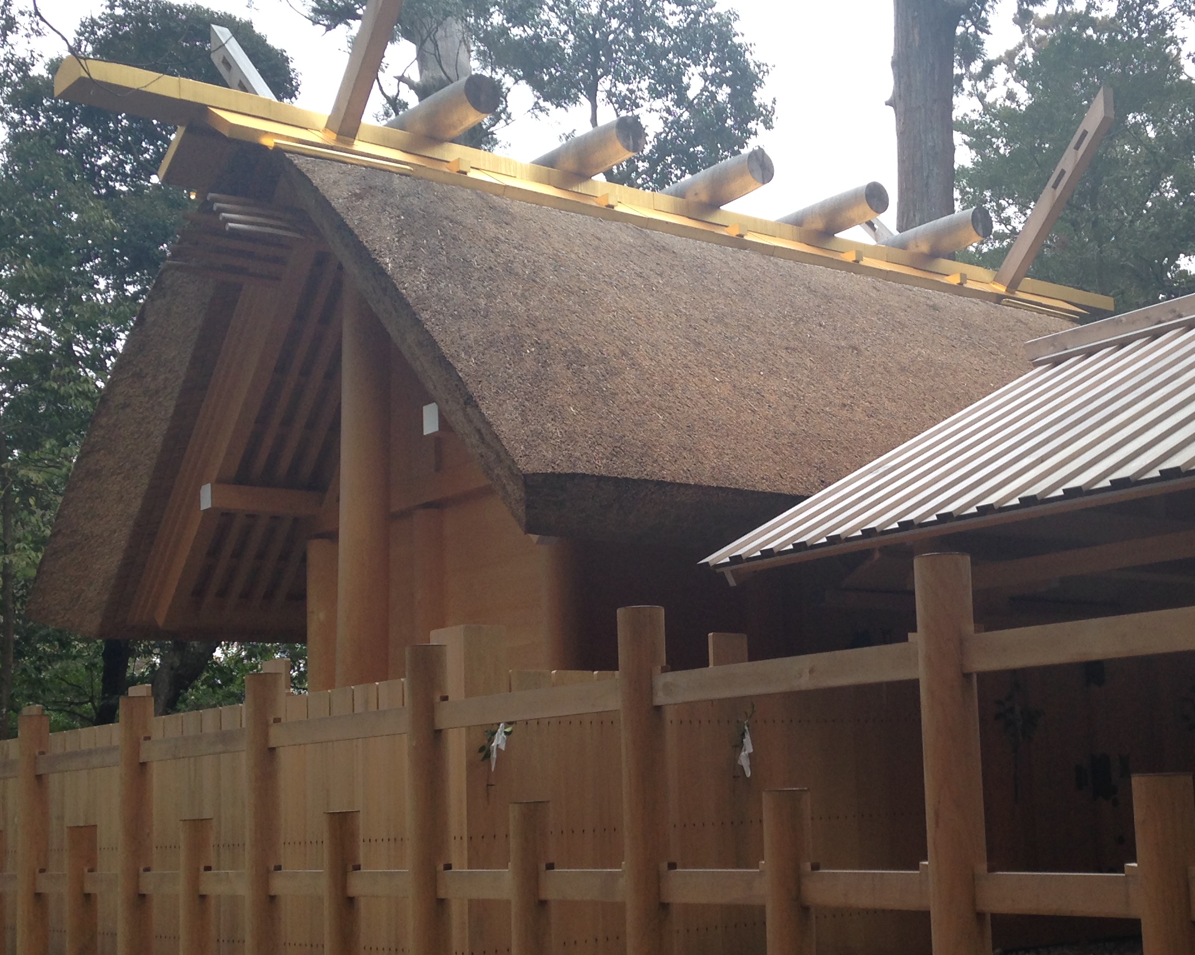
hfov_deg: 33.8
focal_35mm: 55
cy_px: 614
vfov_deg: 27.5
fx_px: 1945
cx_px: 813
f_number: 2.4
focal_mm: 4.12
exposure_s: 1/124
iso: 50
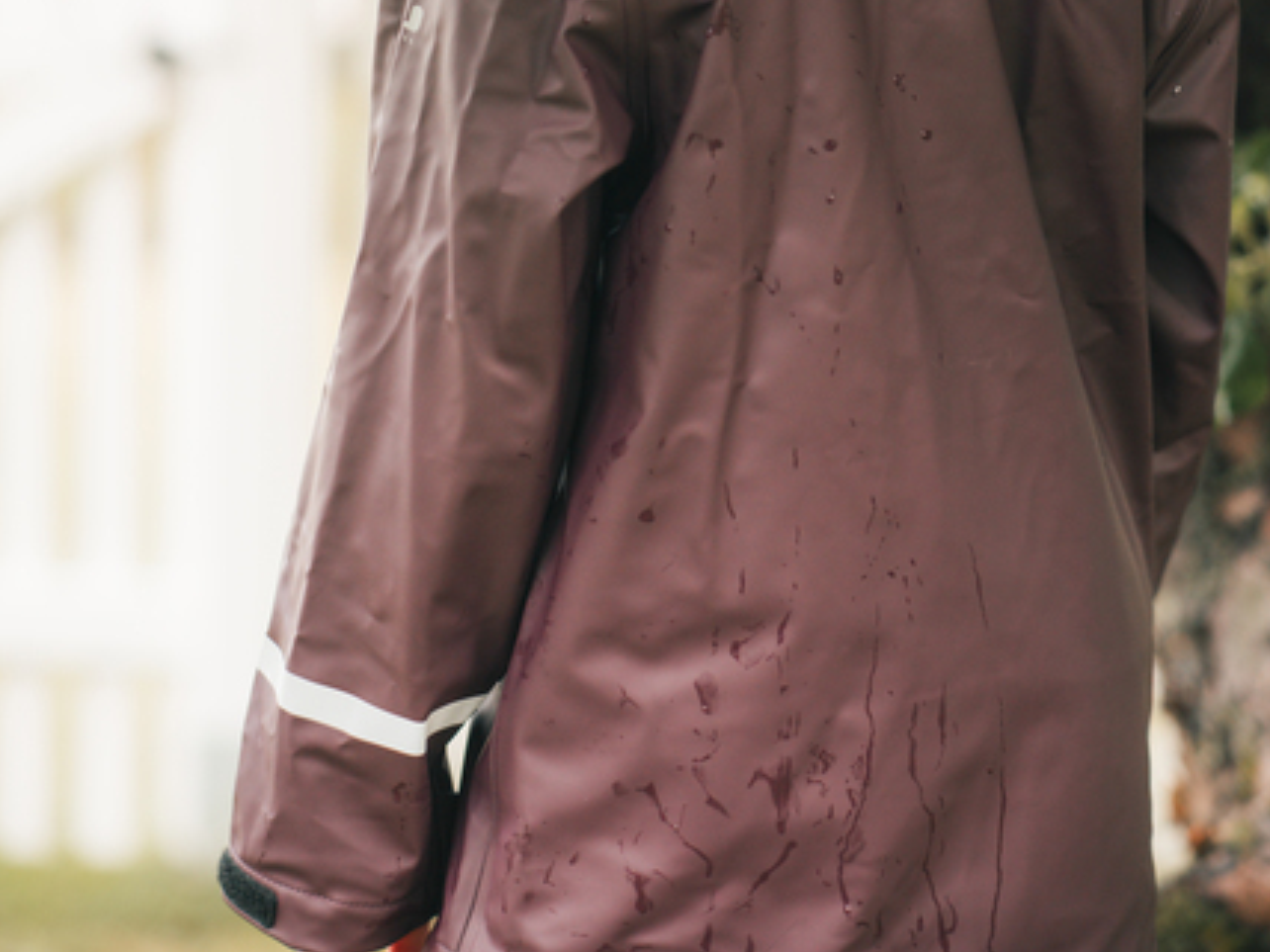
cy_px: 18
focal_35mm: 124
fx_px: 4549
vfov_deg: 11.8
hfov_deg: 15.9
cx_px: 639
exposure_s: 1/500
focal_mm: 85
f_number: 2.8
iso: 320
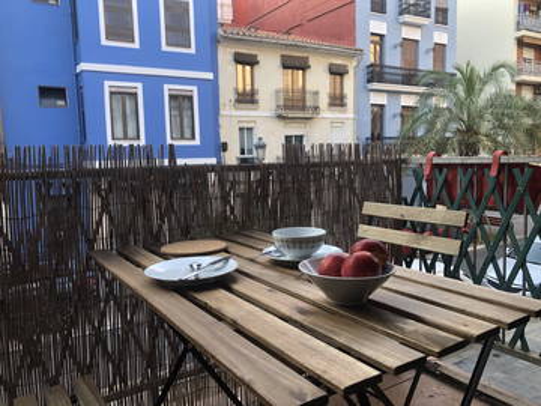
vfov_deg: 49.7
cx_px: 270
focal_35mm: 28
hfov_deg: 63.4
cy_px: 203
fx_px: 438
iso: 32
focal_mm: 3.99
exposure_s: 1/120
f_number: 1.8
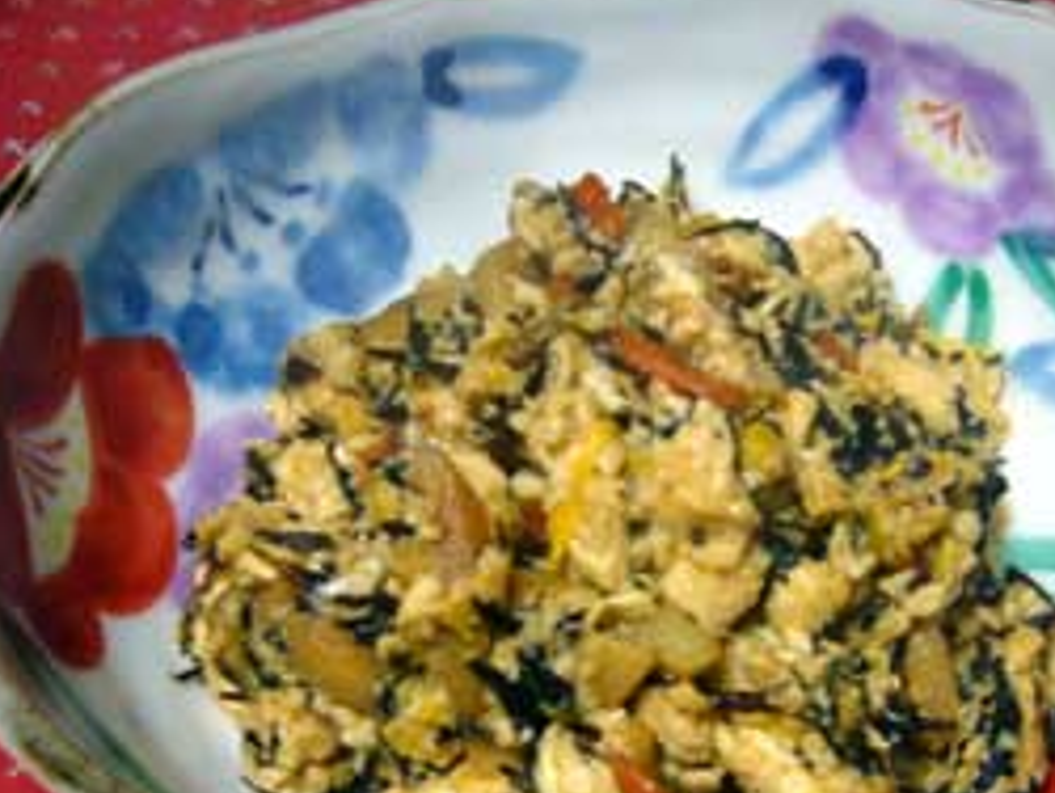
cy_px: 521
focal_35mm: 49
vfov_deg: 29.5
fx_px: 1495
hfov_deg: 38.8
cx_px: 620
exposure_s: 1/8
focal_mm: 5.8
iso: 80
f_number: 2.8
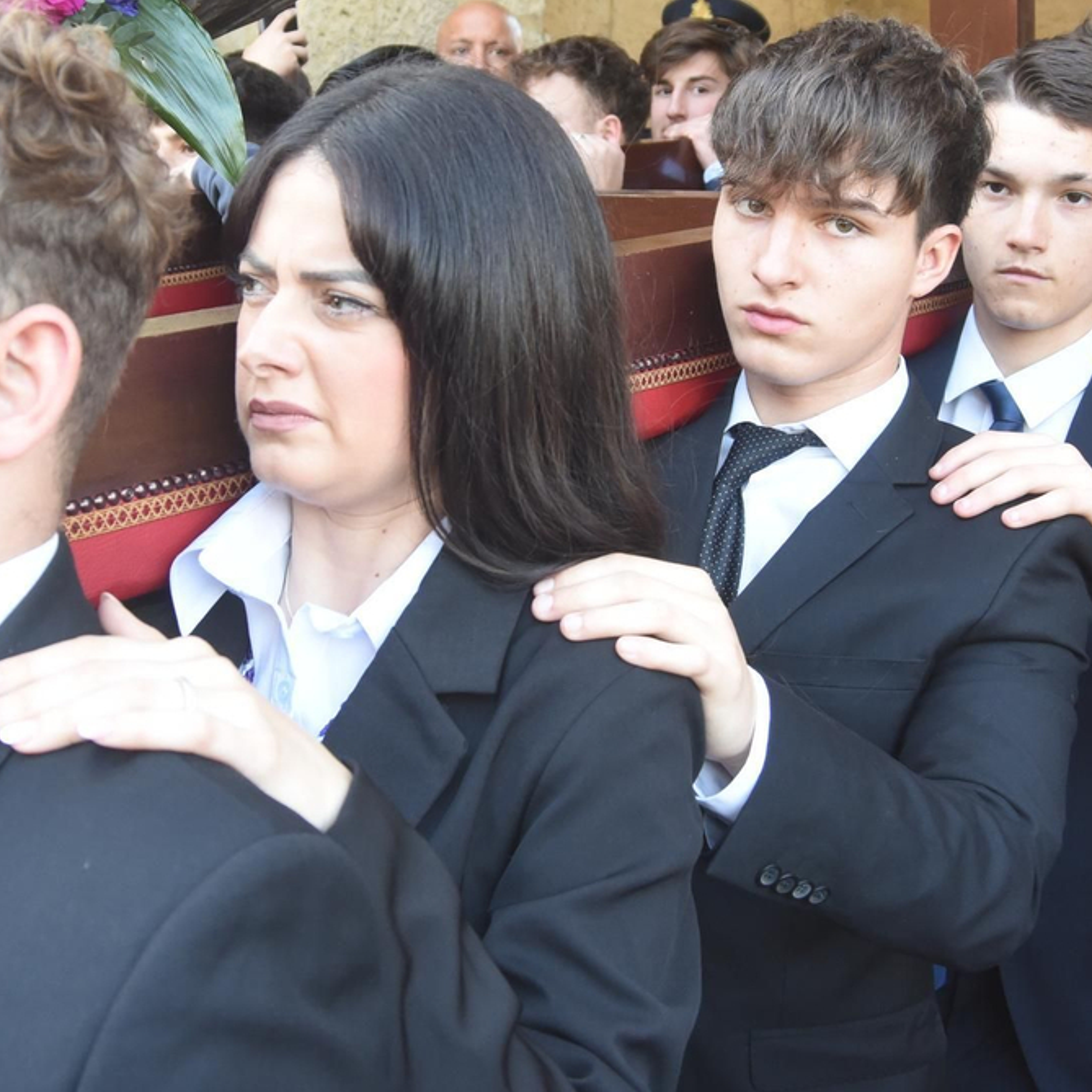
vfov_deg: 28.8
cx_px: 511
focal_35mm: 59
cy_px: 325
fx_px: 2106
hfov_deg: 29.1
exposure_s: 1/160
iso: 1400
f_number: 6.3
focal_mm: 29
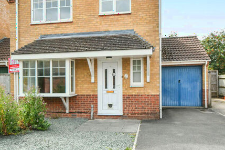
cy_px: 44
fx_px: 199
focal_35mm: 32
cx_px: 110
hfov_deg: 59.0
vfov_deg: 40.5
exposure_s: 1/8000
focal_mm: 13
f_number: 5.6
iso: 1600
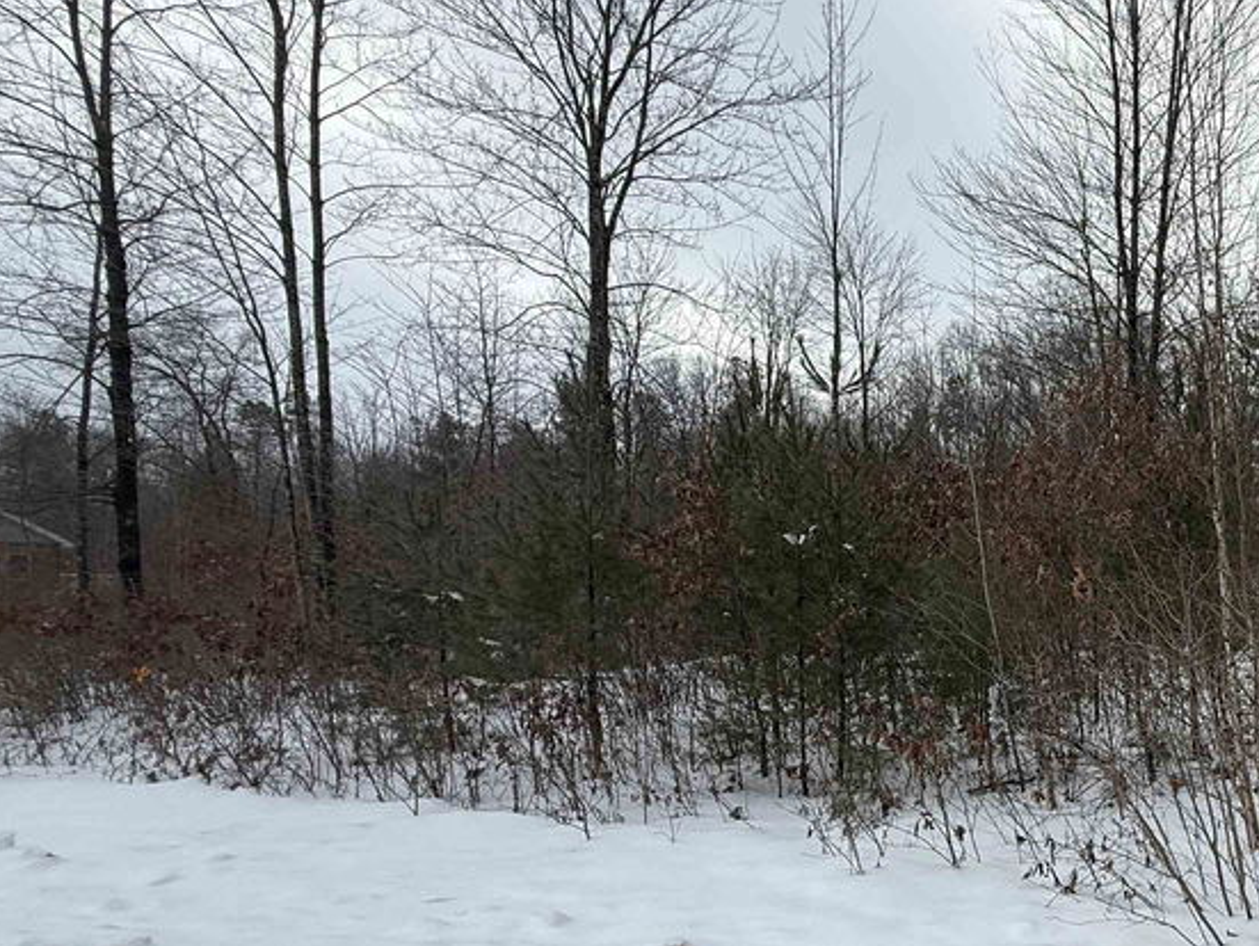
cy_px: 596
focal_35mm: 26
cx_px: 1152
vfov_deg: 52.5
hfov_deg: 57.1
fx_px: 946
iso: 50
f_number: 2.2
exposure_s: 1/876
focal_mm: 2.22
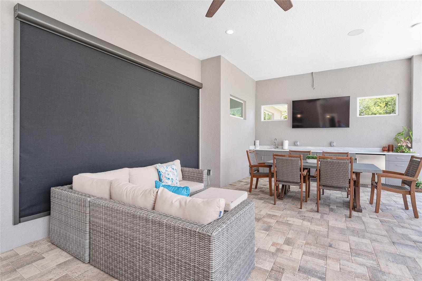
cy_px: 140
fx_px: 202
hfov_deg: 92.6
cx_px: 211
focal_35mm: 17
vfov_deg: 69.8
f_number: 8
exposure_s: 1/20
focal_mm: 17.2
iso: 400
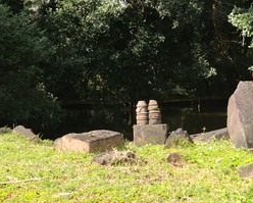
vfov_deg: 26.5
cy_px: 59
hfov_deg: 32.9
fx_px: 427
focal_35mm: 57
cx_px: 112
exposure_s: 1/280
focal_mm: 4.22
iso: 50
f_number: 1.8
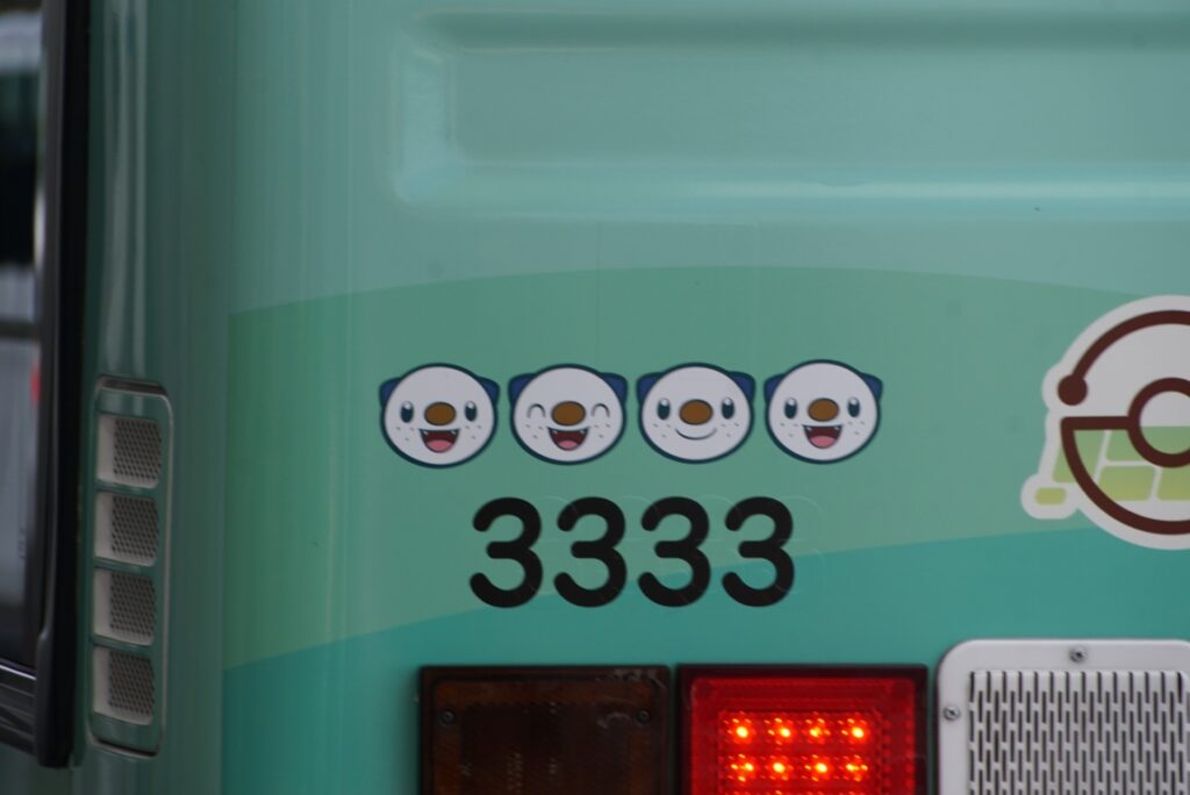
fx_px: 12402
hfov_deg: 5.5
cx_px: 595
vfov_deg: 3.7
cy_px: 398
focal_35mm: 375
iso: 100
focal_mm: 250
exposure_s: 1/60
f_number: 10
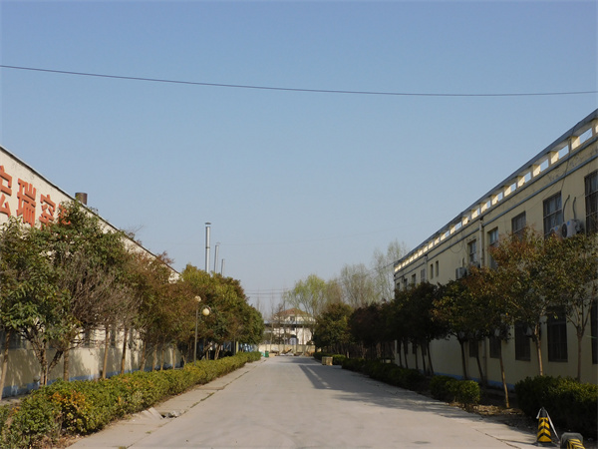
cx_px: 299
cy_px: 224
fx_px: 777
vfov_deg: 32.2
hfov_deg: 42.1
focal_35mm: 45
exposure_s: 1/1600
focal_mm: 8.1
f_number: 4
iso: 125
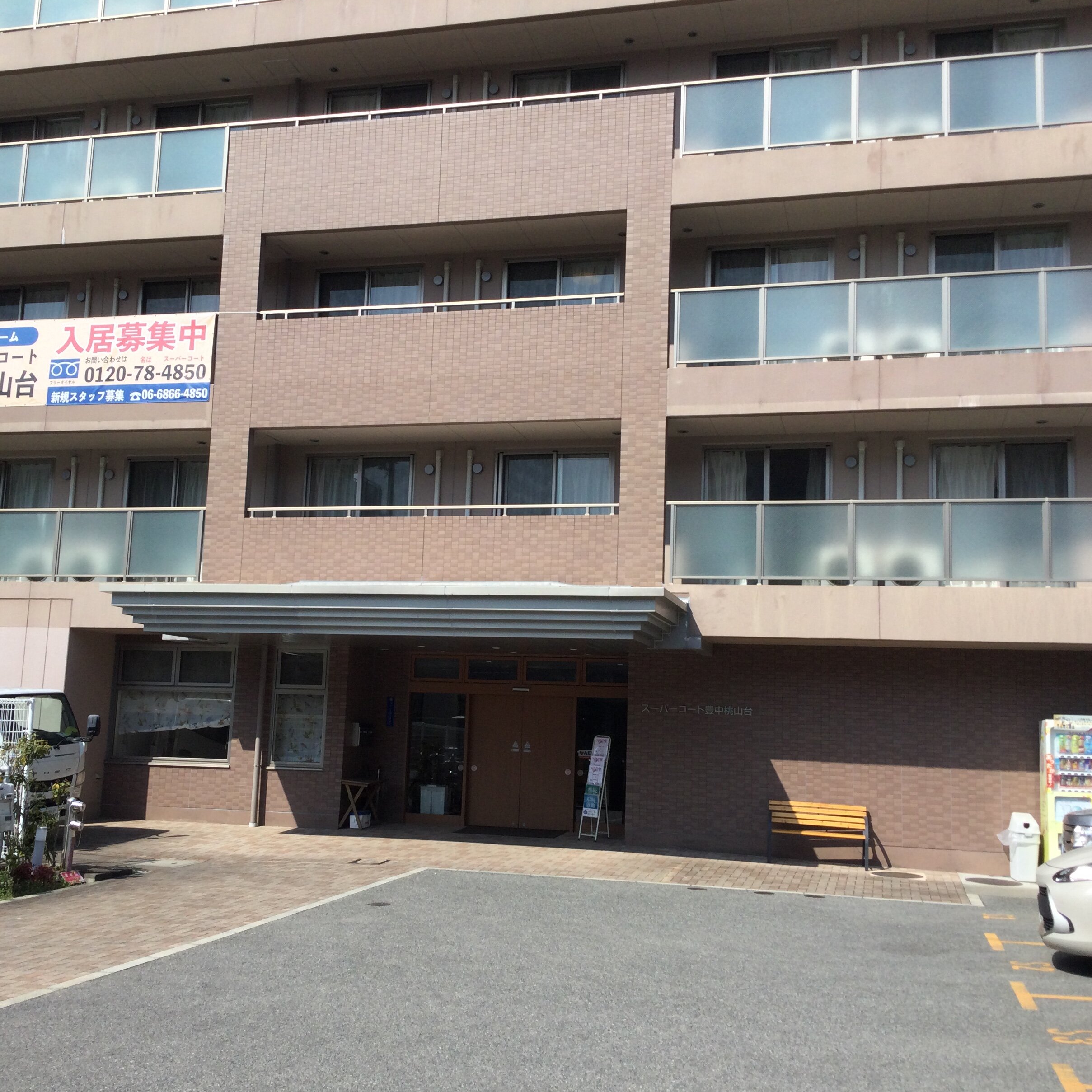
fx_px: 1321
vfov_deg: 44.9
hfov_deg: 44.9
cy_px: 548
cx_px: 528
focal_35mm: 37
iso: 25
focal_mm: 3.3
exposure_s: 1/1164
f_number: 2.4
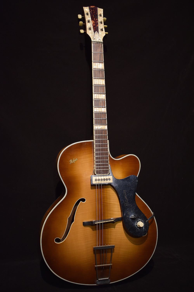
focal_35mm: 36
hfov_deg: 36.9
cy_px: 146
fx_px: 291
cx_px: 97
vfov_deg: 53.1
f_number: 3.8
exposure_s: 1/30
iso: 1600
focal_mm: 24
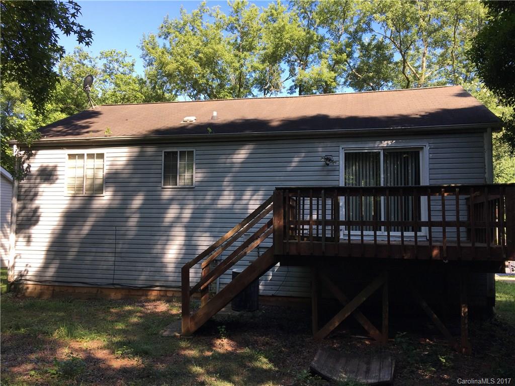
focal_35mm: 29
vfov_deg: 48.2
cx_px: 258
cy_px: 193
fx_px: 431
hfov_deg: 61.7
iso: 25
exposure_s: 1/331
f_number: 2.2
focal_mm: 4.15
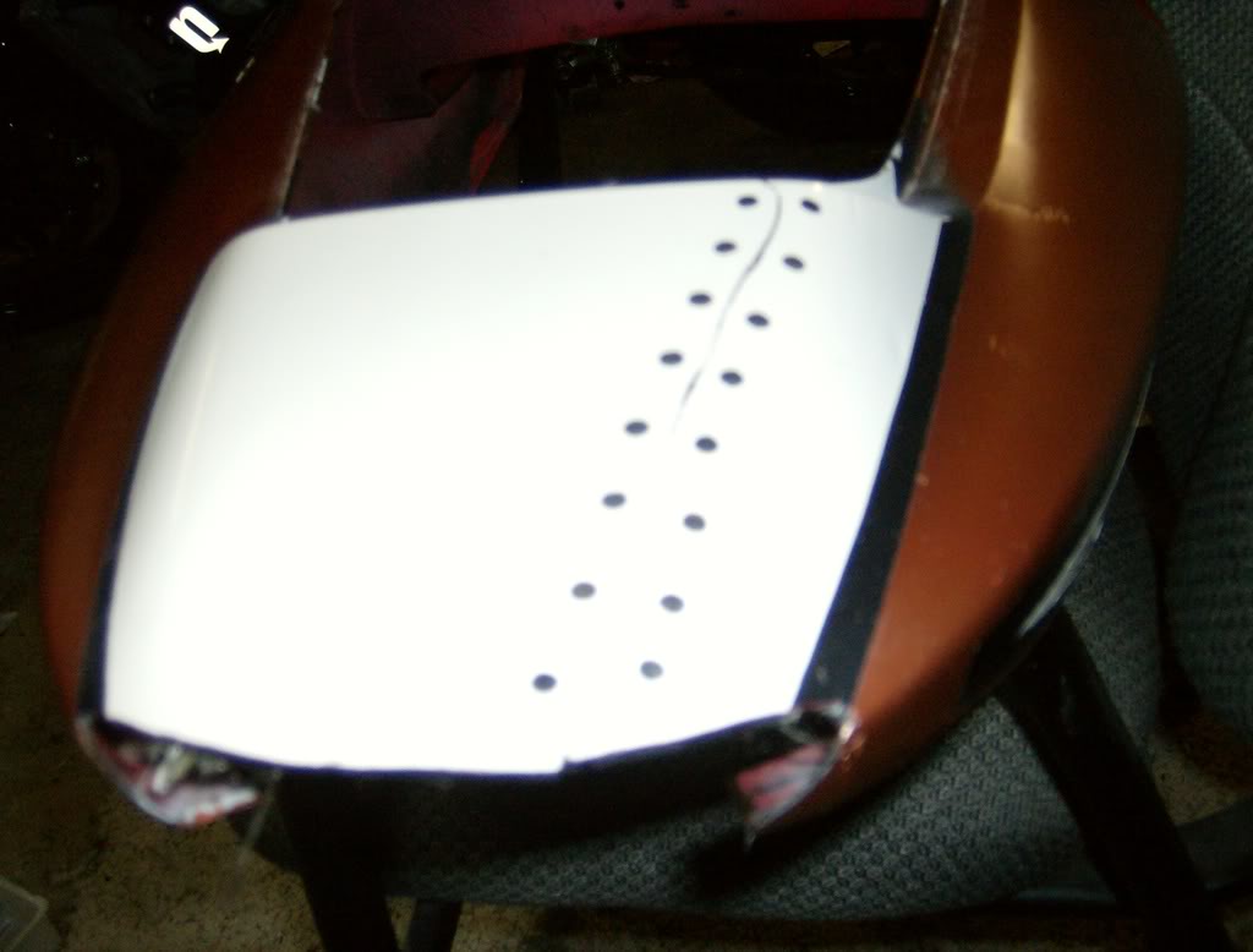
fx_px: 1309
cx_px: 626
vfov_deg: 40.0
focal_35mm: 36
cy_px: 476
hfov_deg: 51.1
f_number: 2.8
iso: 200
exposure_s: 1/60
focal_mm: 6
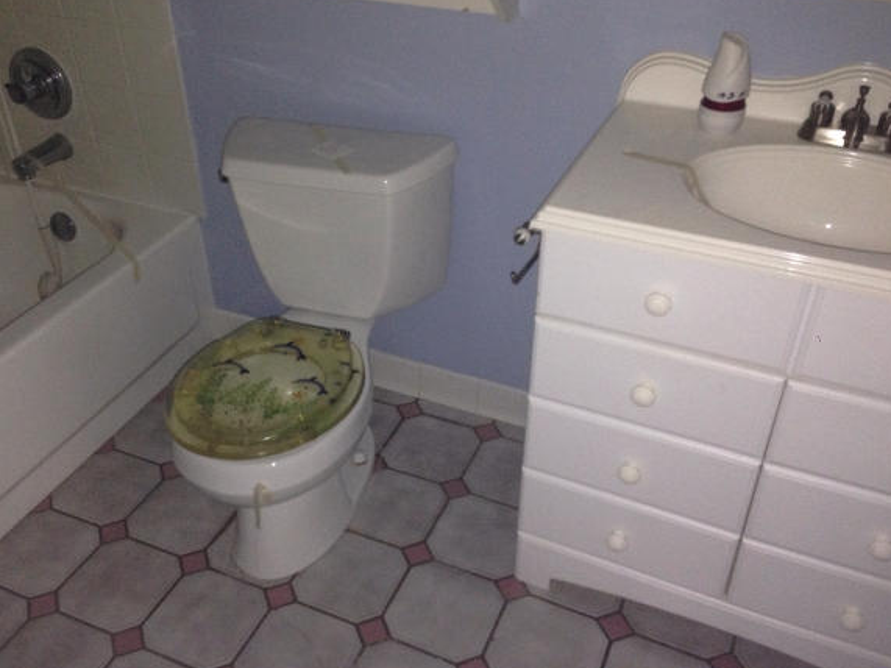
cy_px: 342
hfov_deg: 50.1
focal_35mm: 37
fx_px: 952
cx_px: 399
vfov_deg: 38.7
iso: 160
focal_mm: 4.12
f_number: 2.4
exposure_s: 1/16
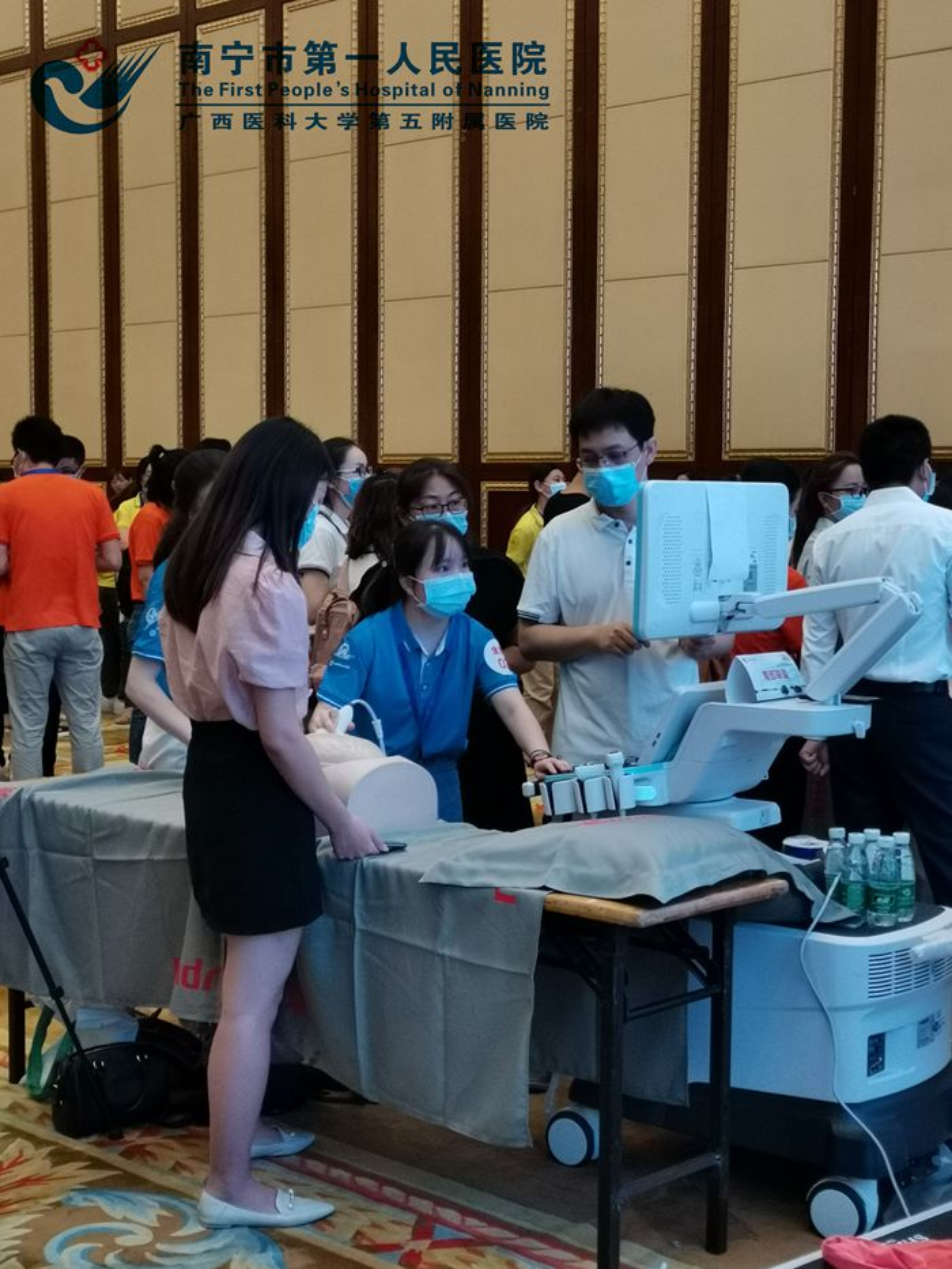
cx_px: 476
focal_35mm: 52
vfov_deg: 36.8
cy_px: 634
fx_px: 1906
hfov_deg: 28.0
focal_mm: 4.75
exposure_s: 1/120
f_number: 1.8
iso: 250
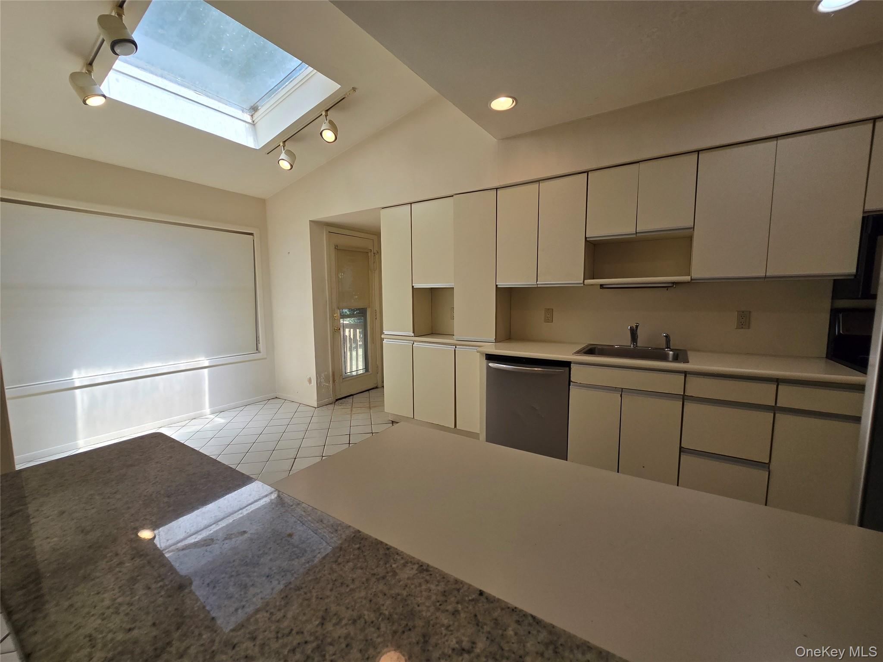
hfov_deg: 106.2
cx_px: 442
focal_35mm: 13
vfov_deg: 89.9
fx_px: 332
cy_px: 331
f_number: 2.2
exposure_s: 1/371
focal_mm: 2.2
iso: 50
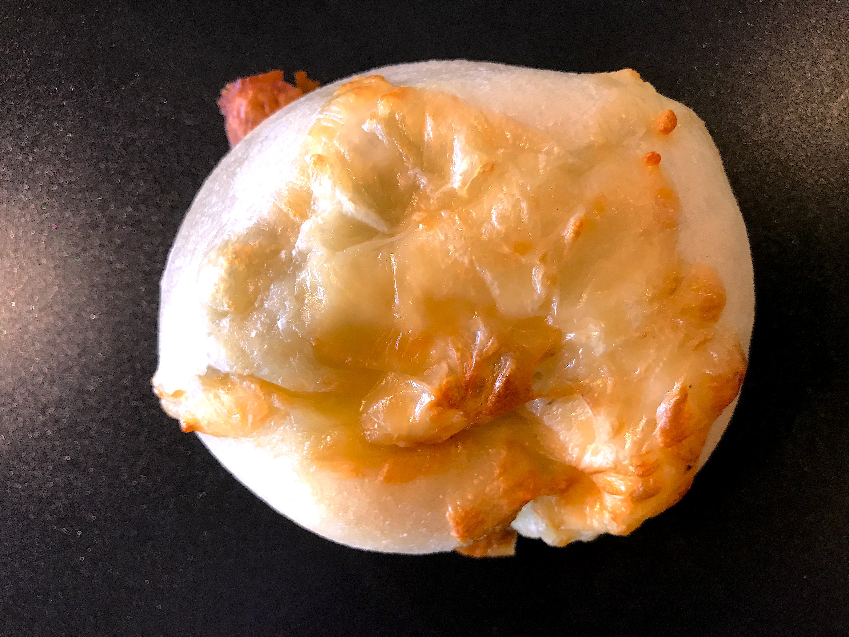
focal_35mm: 28
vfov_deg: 49.7
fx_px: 687
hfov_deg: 63.4
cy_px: 318
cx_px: 424
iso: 40
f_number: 1.8
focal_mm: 3.99
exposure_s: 1/20
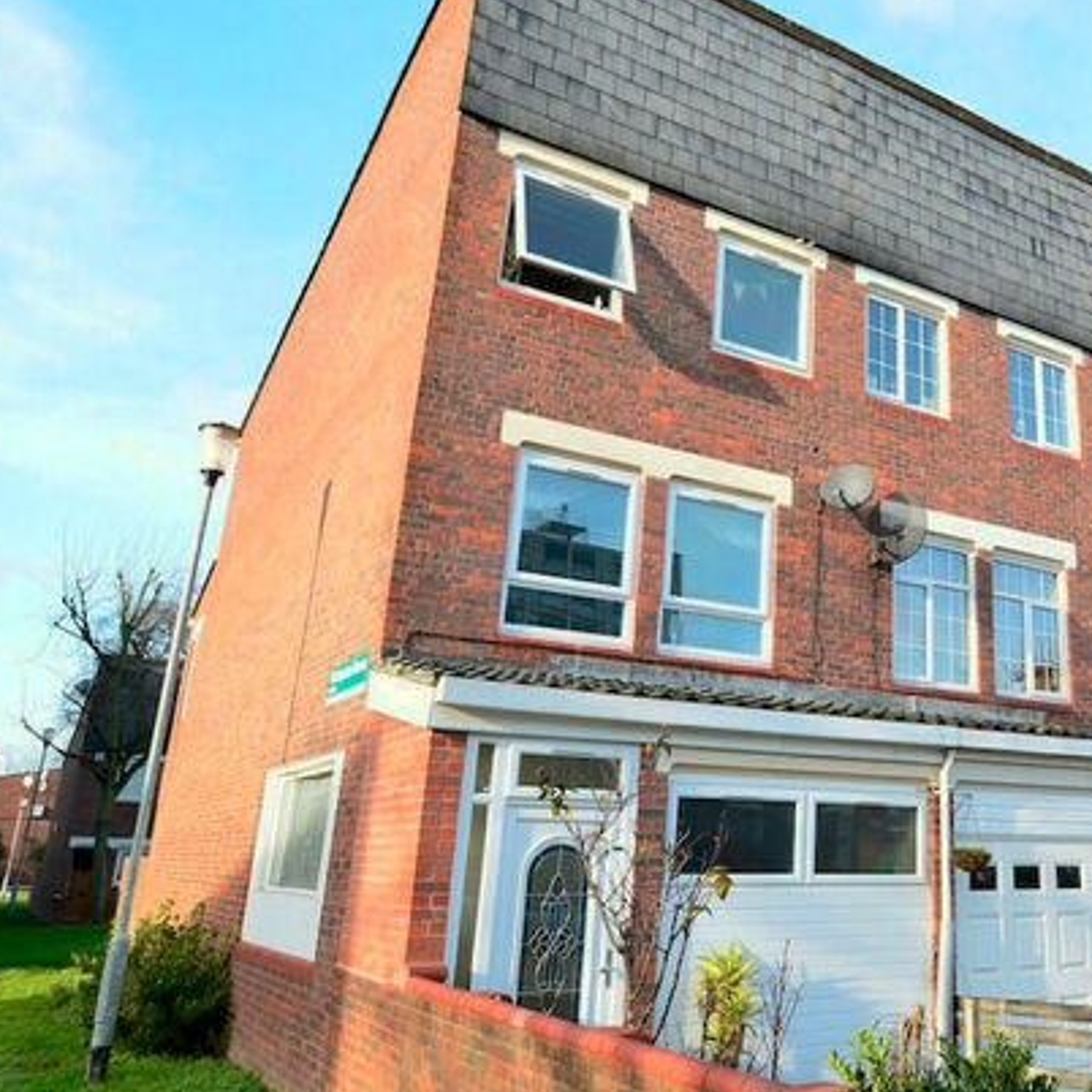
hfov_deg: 48.8
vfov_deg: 52.5
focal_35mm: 31
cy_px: 504
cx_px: 910
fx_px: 1106
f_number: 6.3
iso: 200
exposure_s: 1/160
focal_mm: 14
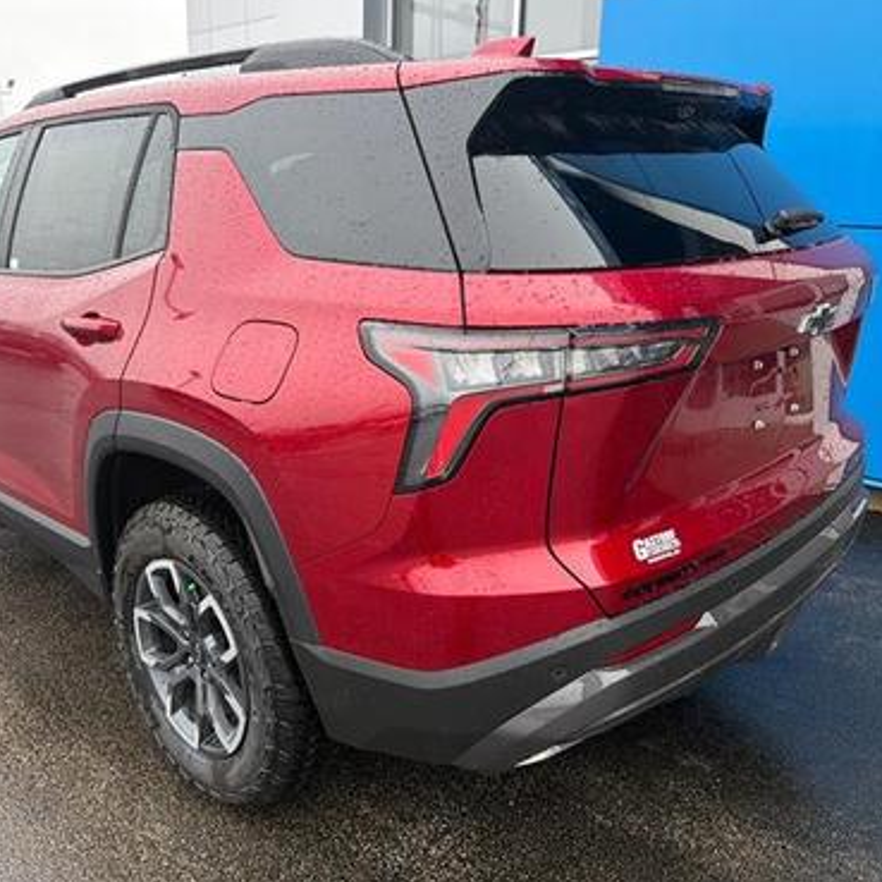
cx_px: 347
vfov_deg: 55.6
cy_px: 433
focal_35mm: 29
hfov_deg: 55.2
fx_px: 836
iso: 100
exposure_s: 1/780
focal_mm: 6.76
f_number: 1.78
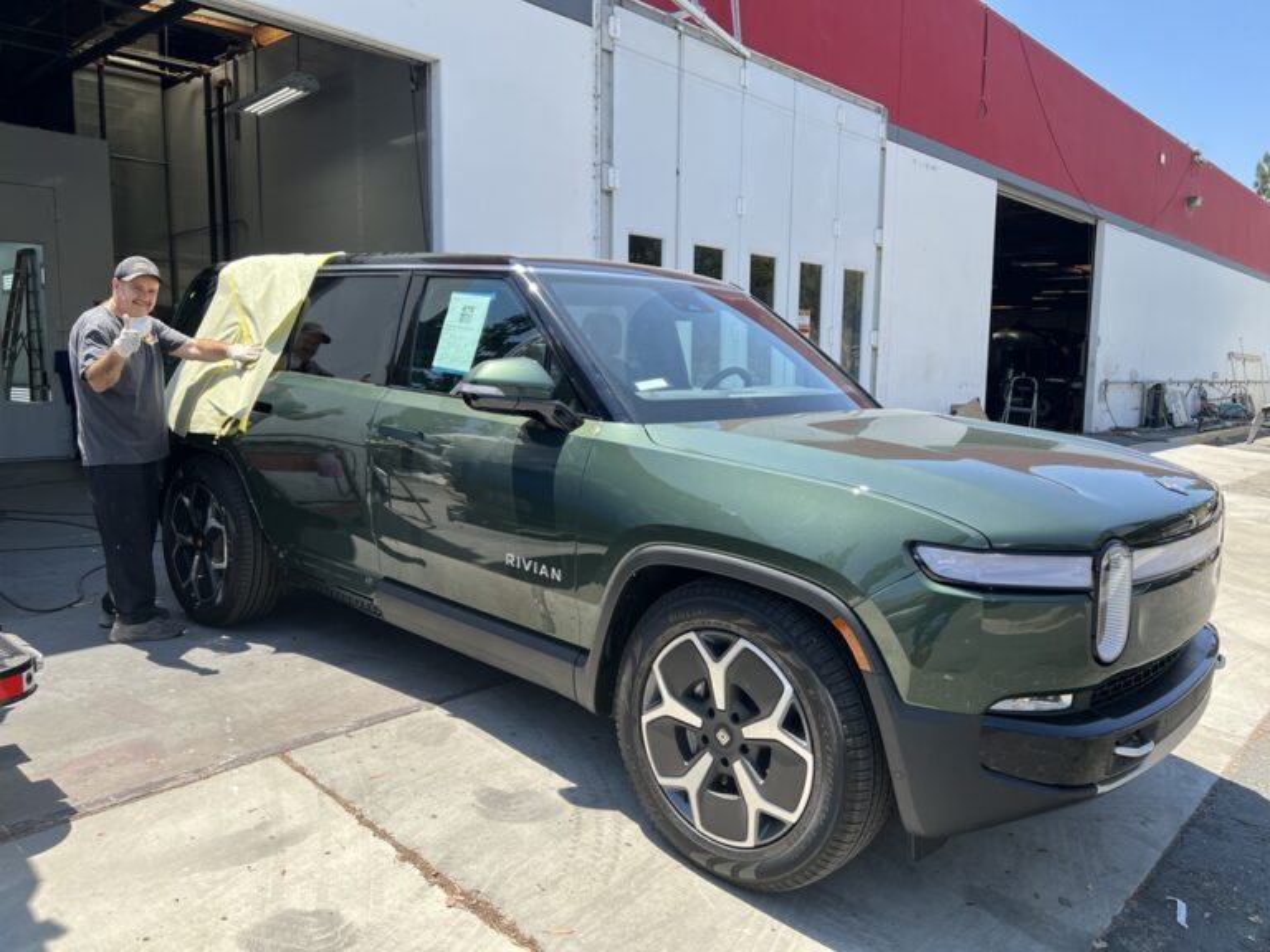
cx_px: 635
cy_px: 476
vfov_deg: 53.1
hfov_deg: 67.3
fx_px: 954
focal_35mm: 26
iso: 50
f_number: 1.5
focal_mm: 5.7
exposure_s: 1/1698
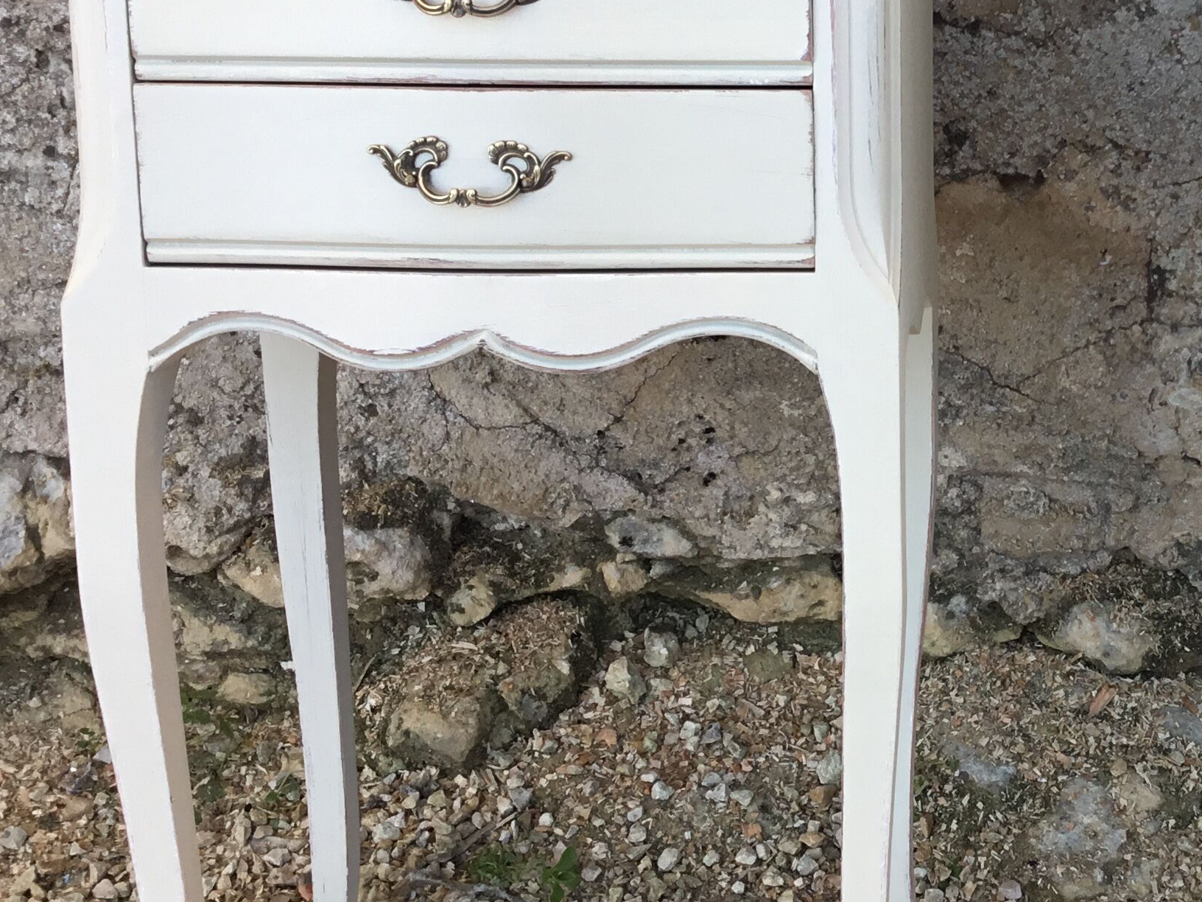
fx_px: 2153
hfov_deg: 29.9
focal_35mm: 62
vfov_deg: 23.6
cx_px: 1080
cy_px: 368
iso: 25
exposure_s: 1/135
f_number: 2.4
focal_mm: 3.3
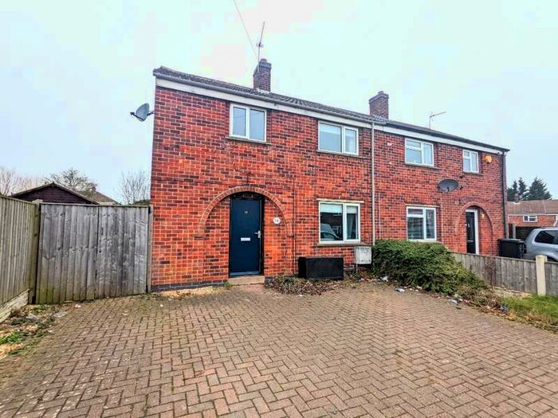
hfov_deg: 94.5
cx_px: 279
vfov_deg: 78.1
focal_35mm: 16
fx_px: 258
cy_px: 209
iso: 39
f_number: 2.2
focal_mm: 2.22
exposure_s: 1/143
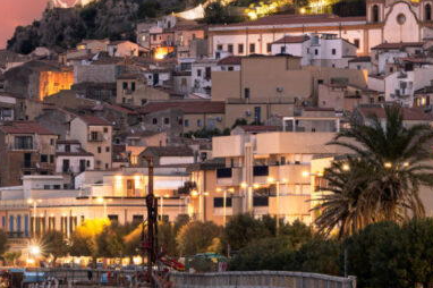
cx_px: -214
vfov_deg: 3.5
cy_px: 44
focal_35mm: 393
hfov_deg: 5.2
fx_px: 4723
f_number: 11
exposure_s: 30
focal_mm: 125
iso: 64
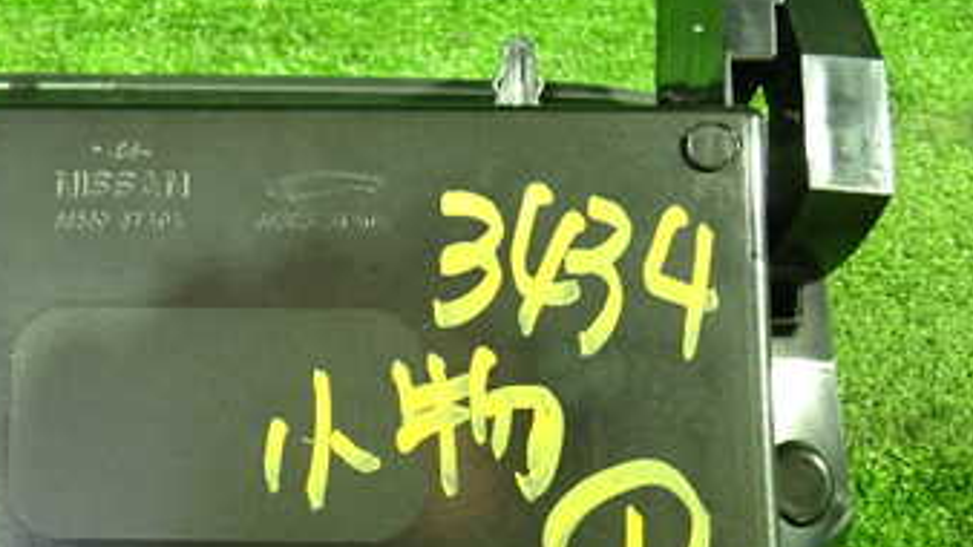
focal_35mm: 58
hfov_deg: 35.1
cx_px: 227
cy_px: 403
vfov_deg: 20.6
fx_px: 1496
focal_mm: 5.4
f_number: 2.3
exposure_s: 1/13
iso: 800
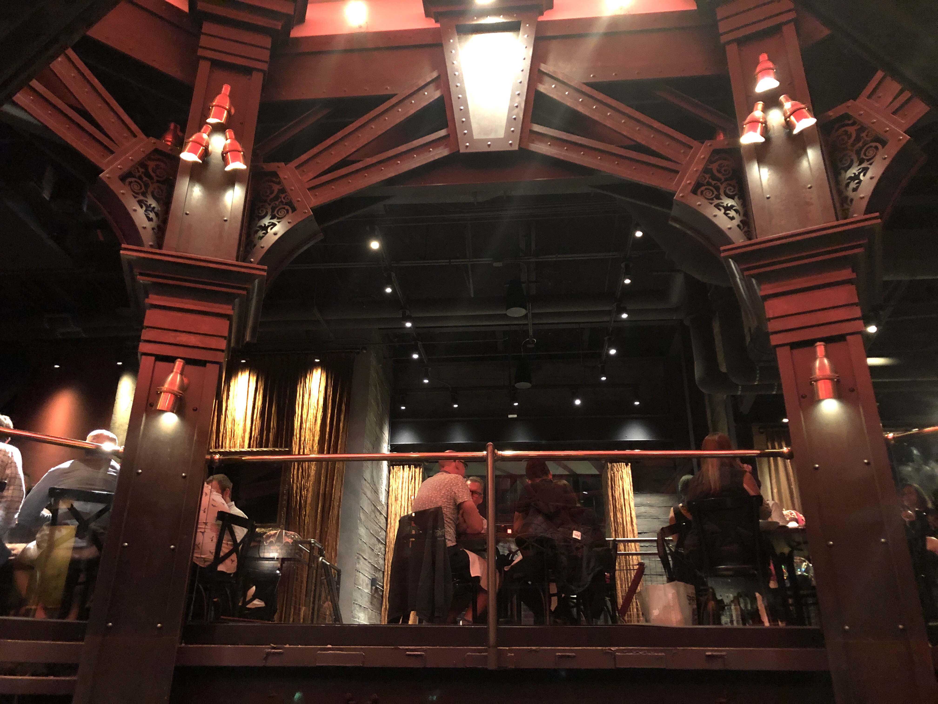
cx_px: 469
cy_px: 352
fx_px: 759
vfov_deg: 49.7
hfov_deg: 63.4
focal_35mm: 28
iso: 125
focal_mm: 3.99
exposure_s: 1/4
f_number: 1.8
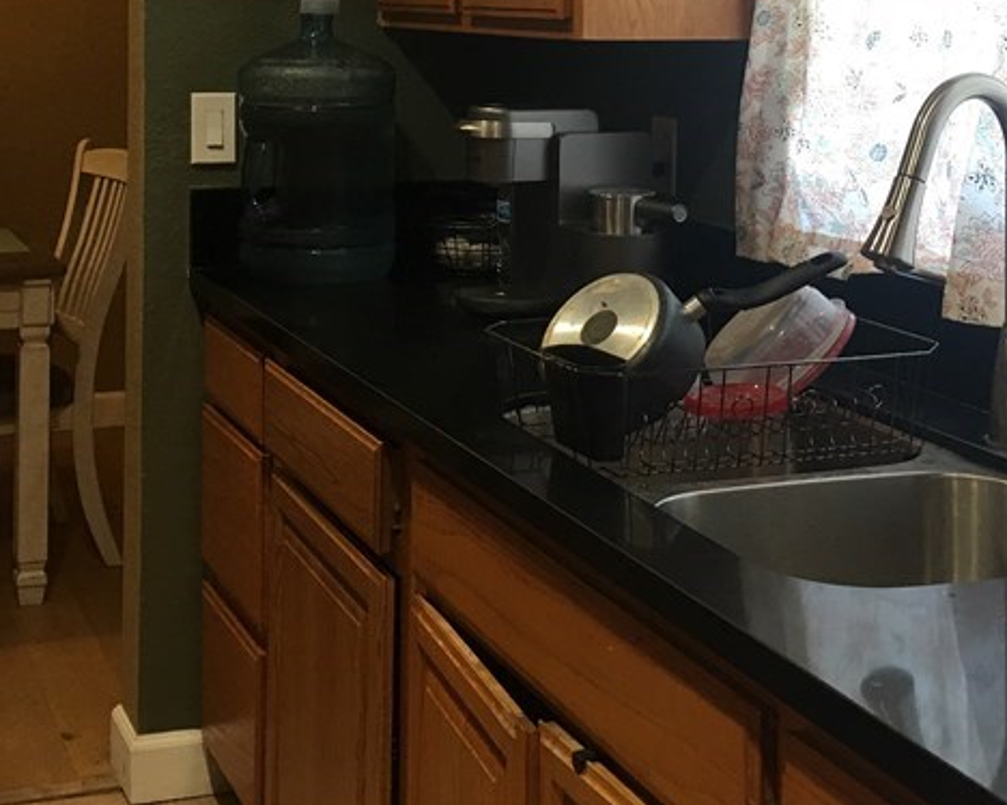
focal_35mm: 62
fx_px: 1847
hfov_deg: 30.4
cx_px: 409
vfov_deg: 23.7
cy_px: 37
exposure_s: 1/30
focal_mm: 4.15
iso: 40
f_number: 2.2
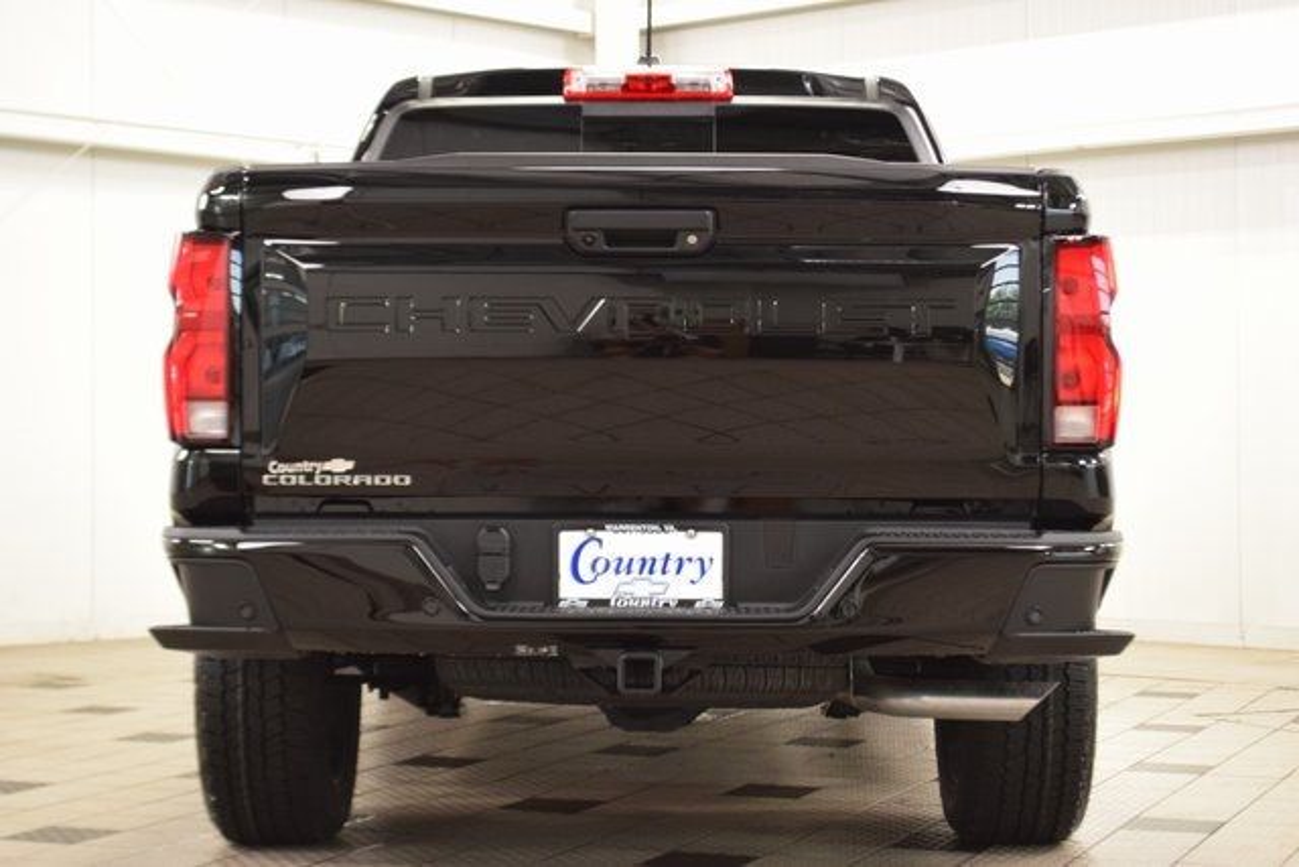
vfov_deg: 18.9
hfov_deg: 28.1
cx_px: 650
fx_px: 2598
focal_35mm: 72
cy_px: 434
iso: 1600
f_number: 5.3
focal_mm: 48
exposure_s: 1/30
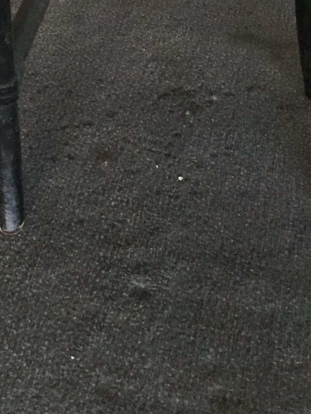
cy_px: -133
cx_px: 16
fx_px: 1078
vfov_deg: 19.9
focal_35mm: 90
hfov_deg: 16.2
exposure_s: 1/33
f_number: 2.4
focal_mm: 3.3
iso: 125
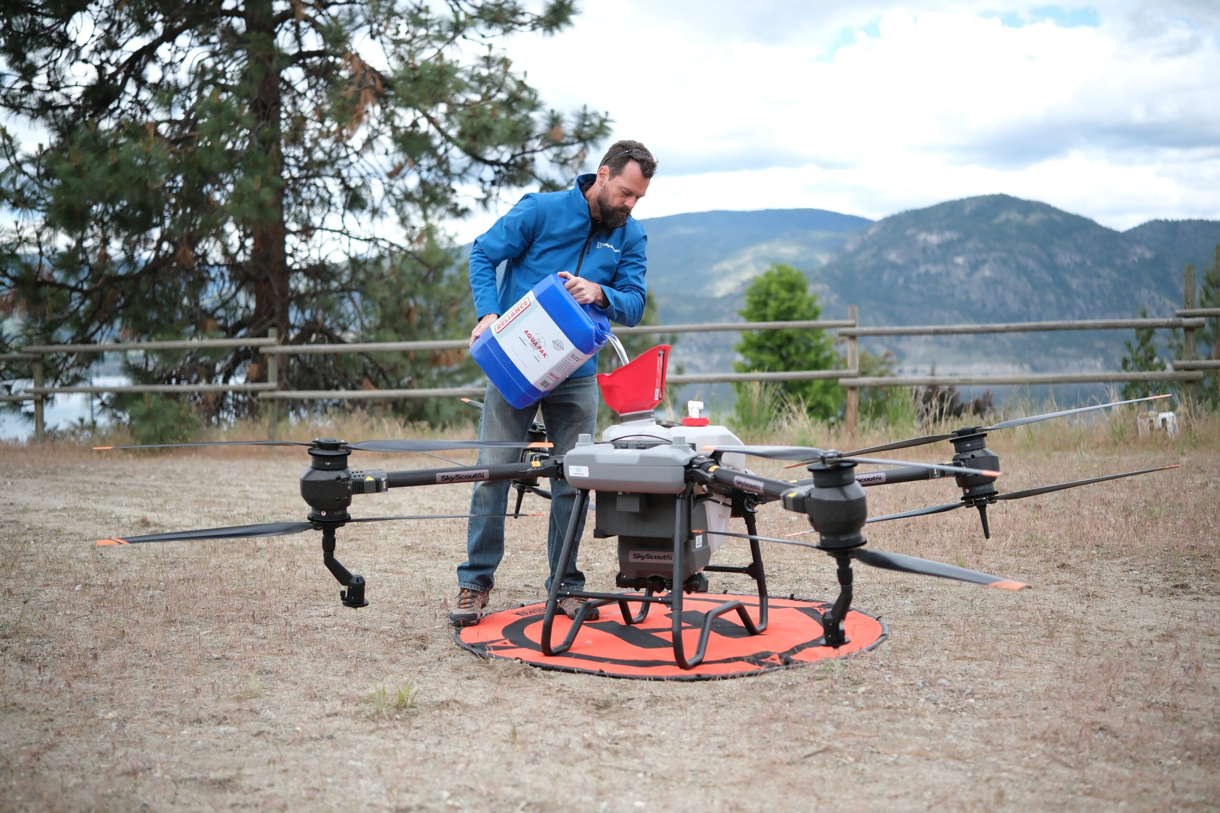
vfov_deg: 32.6
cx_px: 610
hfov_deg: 47.4
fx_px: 1389
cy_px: 406
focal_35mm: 41
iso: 250
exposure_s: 1/5000
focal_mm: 27
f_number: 1.2
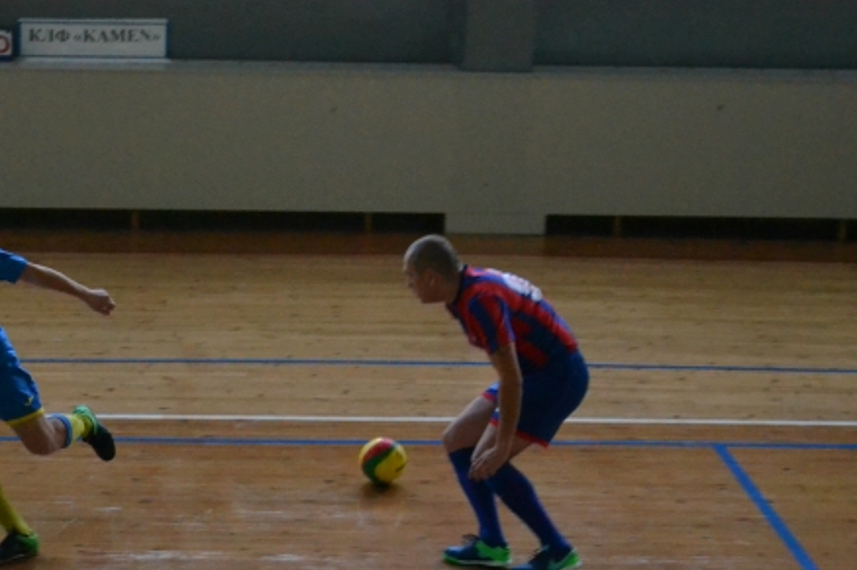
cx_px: 143
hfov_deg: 19.6
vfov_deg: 13.2
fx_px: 2451
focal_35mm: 103
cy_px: 488
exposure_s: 1/200
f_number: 5.3
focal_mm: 40
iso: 3200
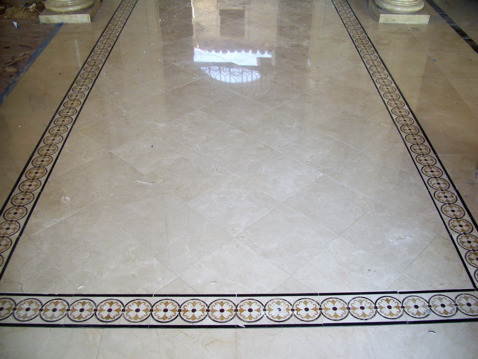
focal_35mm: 34
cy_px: 180
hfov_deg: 53.9
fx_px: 470
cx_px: 239
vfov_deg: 41.8
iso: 80
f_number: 2.9
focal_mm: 5.7
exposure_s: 1/50
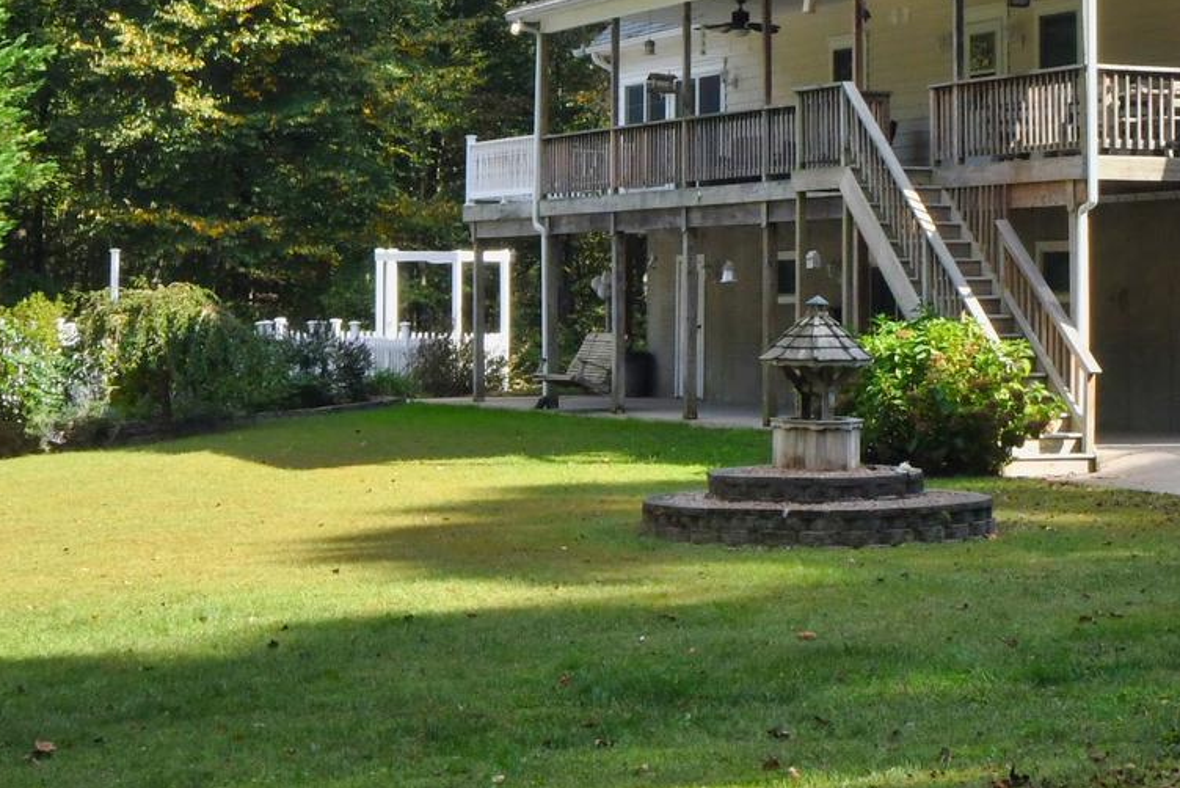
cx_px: 829
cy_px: -18
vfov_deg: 13.8
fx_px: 3213
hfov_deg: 20.7
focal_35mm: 98
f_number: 22
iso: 400
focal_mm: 24
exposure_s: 1/100
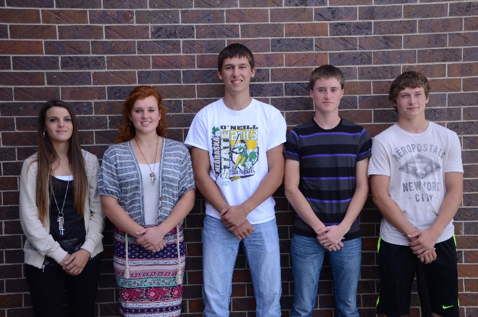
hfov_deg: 49.6
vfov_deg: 34.1
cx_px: 239
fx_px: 517
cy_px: 158
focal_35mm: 39
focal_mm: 26
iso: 320
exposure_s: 1/500
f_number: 4.5
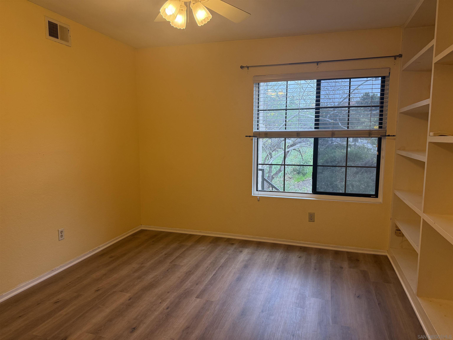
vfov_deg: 56.8
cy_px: 170
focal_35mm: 24
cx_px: 226
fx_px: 314
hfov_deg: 71.6
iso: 200
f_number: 1.78
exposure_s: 1/120
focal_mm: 6.76
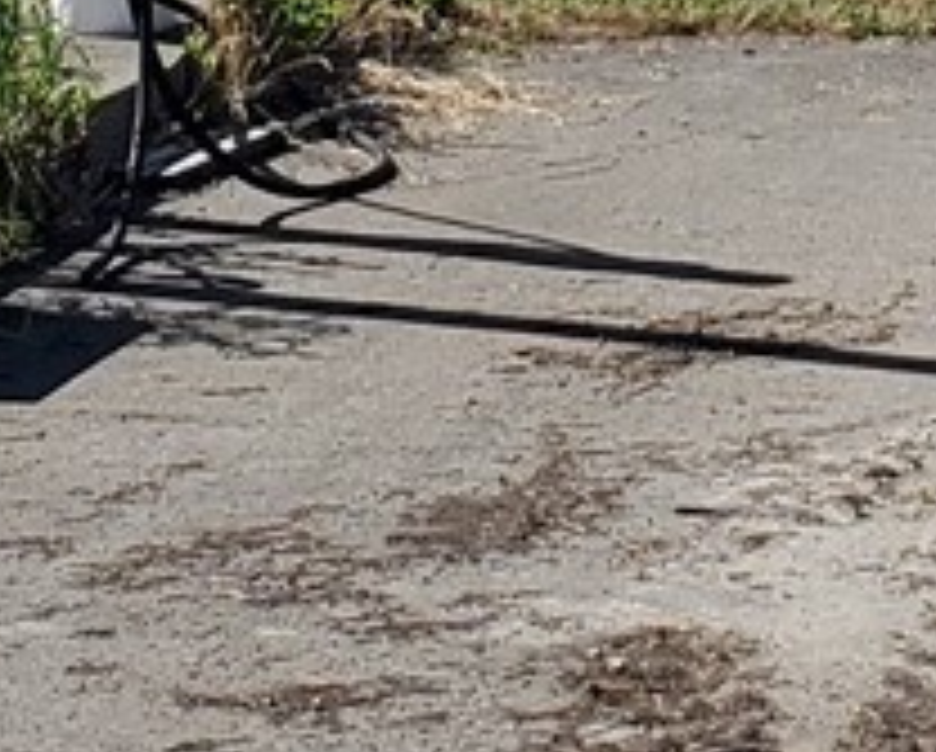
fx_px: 5409
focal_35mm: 195
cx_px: 1152
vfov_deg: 7.6
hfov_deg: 9.7
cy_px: -775
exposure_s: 1/1769
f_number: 2.4
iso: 50
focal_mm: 4.3
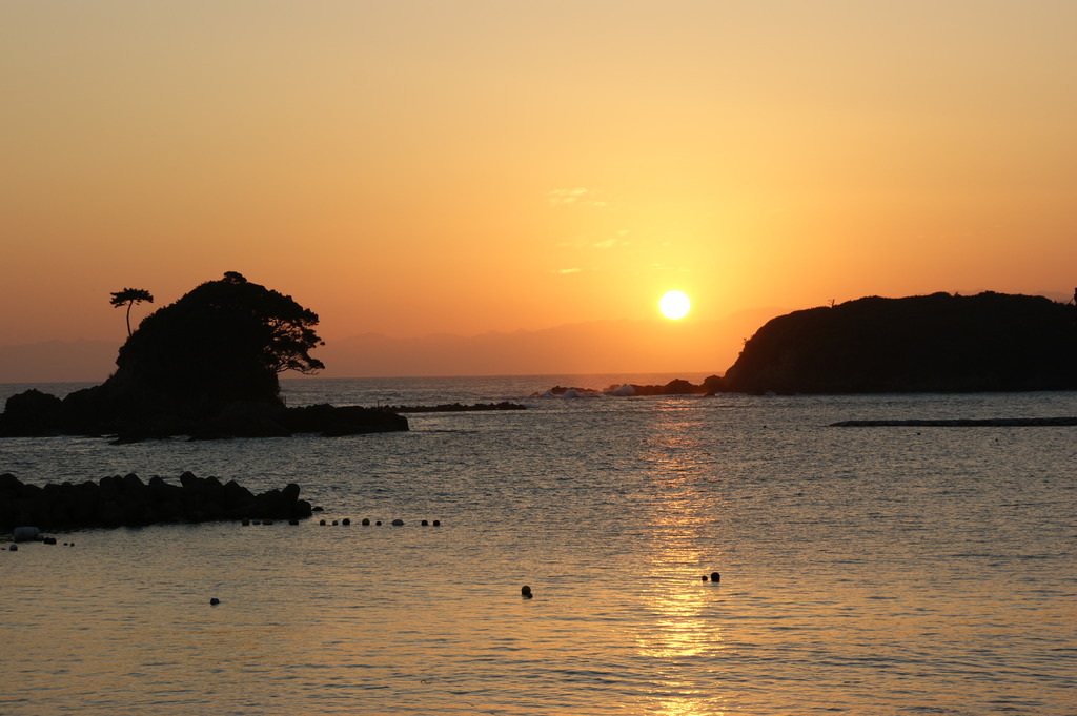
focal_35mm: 105
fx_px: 3139
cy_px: 358
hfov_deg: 19.5
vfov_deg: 13.0
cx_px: 538
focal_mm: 70
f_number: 8
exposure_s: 1/125
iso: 100
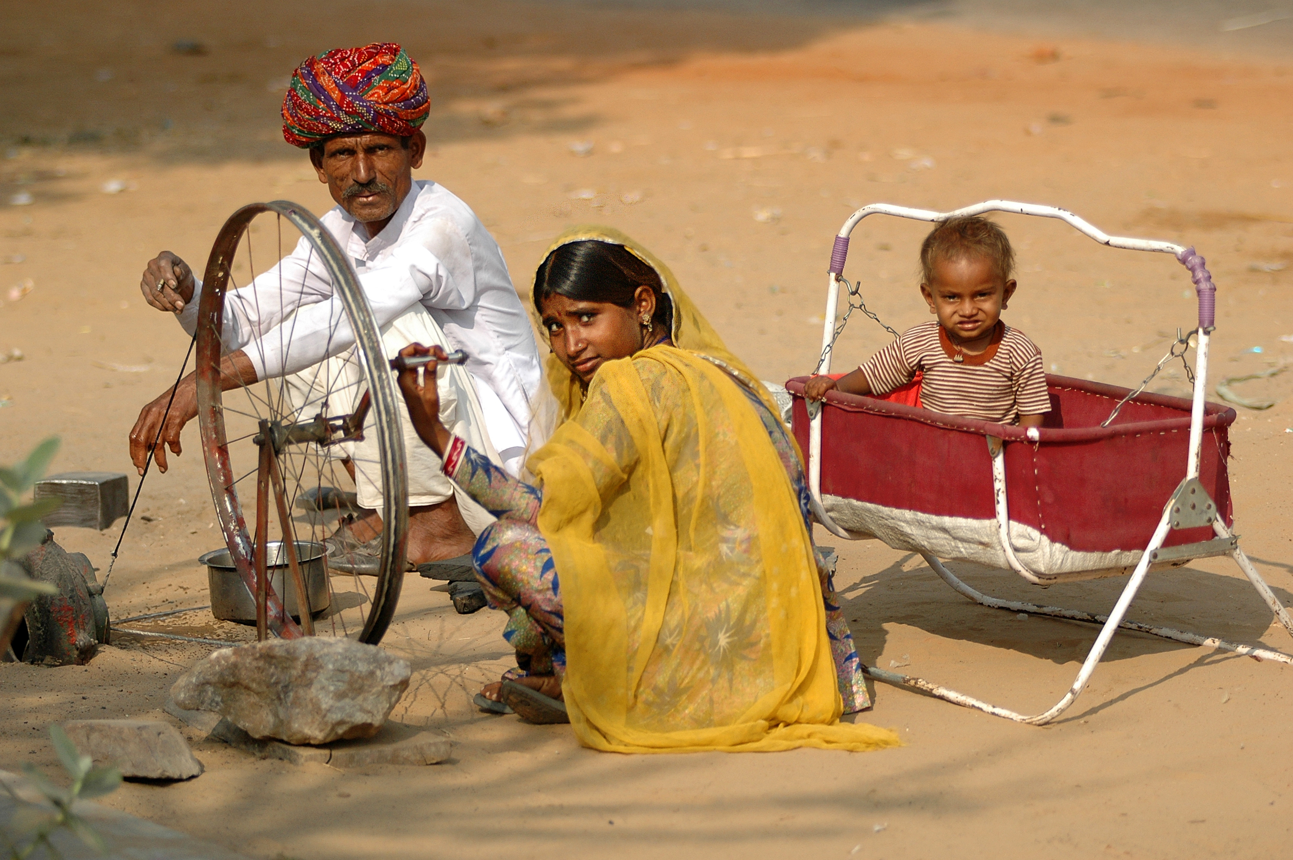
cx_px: 646
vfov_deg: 8.2
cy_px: 430
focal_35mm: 168
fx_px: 6029
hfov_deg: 12.2
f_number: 2.8
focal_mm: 112
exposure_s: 1/4000
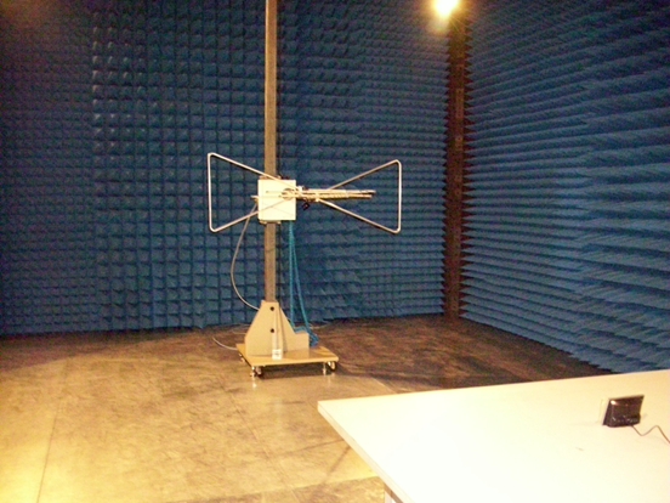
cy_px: 252
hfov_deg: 54.0
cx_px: 335
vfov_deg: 41.8
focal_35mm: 34
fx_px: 658
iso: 1250
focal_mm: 5.7
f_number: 2.9
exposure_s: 1/40
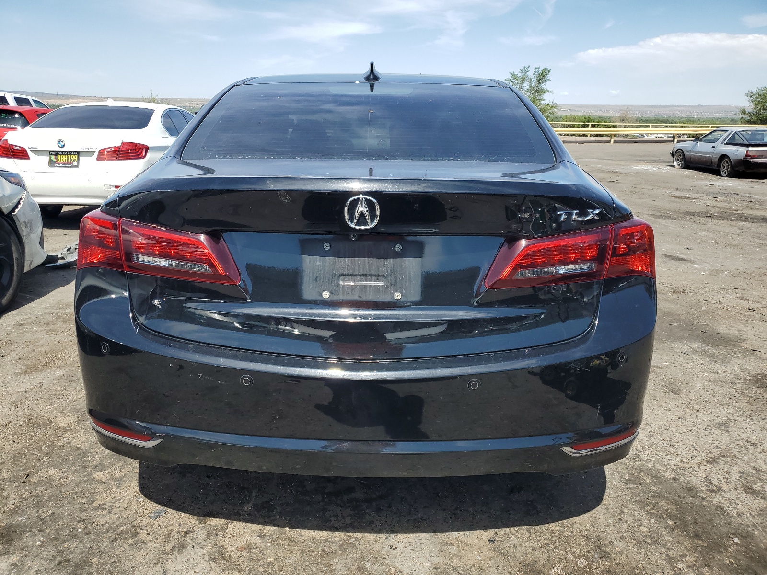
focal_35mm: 26
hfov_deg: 67.3
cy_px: 288
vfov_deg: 53.1
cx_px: 384
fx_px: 576
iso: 50
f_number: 1.5
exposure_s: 1/2000
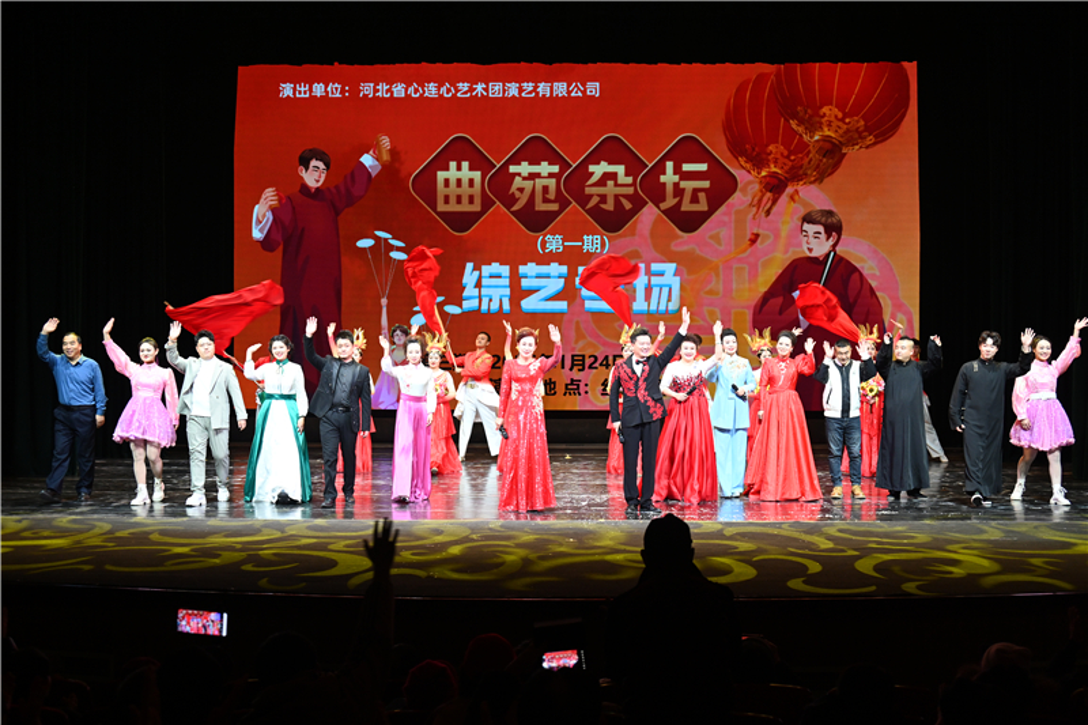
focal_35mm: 43
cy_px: 362
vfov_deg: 31.2
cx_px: 544
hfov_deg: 45.4
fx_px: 1299
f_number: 5.3
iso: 1000
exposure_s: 1/125
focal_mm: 43
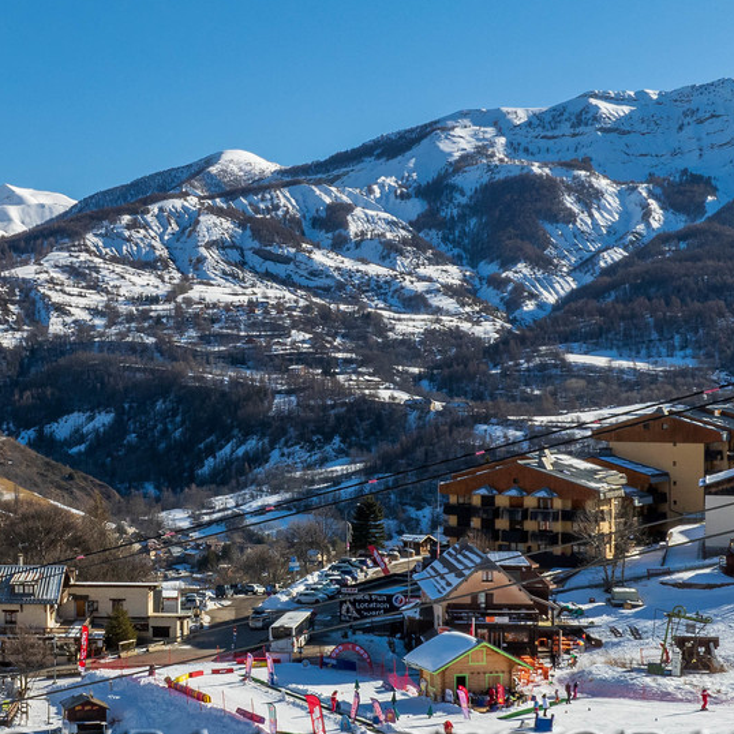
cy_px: 393
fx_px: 1511
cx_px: 116
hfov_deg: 26.6
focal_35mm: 63
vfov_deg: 27.3
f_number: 11
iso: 100
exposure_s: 1/320
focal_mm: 12.3
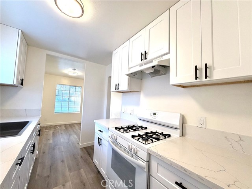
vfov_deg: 85.7
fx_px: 102
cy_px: 94
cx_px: 126
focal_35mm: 14
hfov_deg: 102.1
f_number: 2.2
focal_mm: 2.22
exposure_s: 1/120
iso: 200
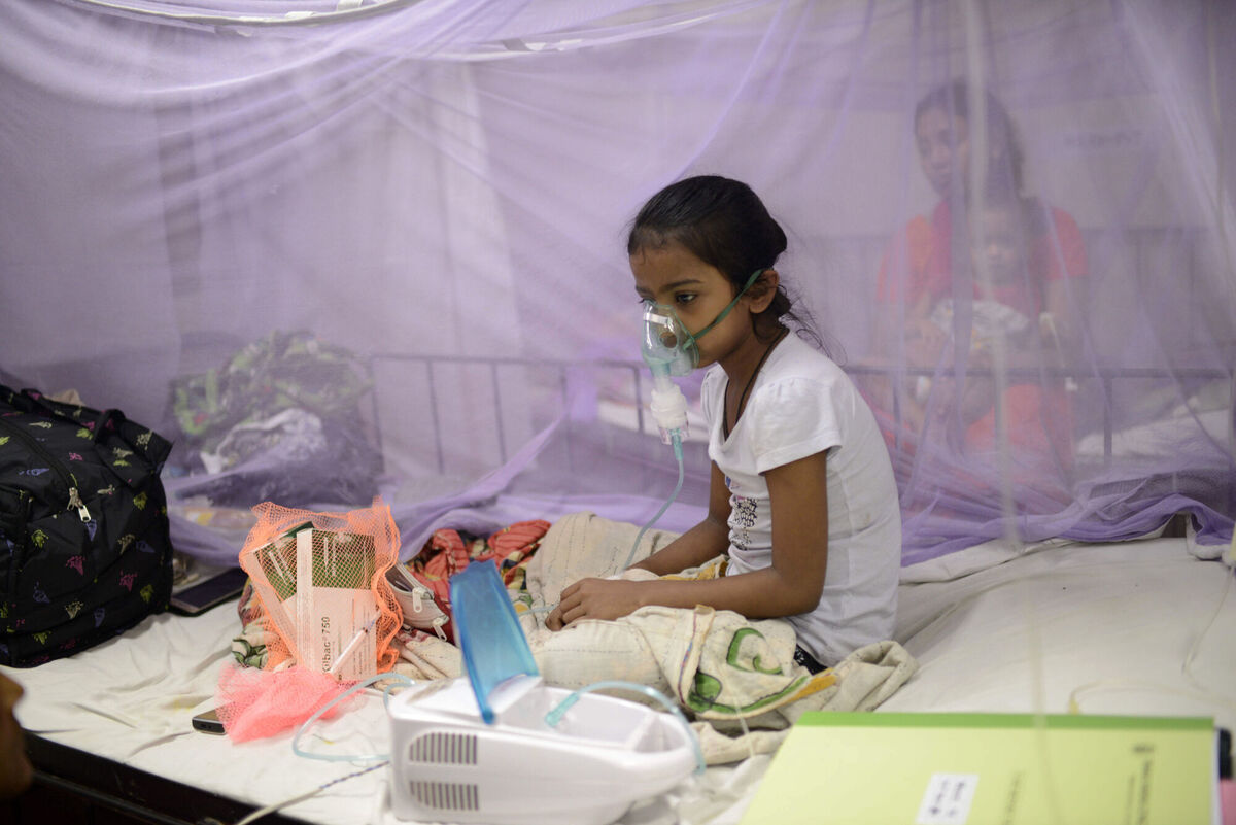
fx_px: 1202
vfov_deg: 37.9
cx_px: 618
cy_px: 412
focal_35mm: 35
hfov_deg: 54.4
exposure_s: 1/80
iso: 1000
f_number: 1.4
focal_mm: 35
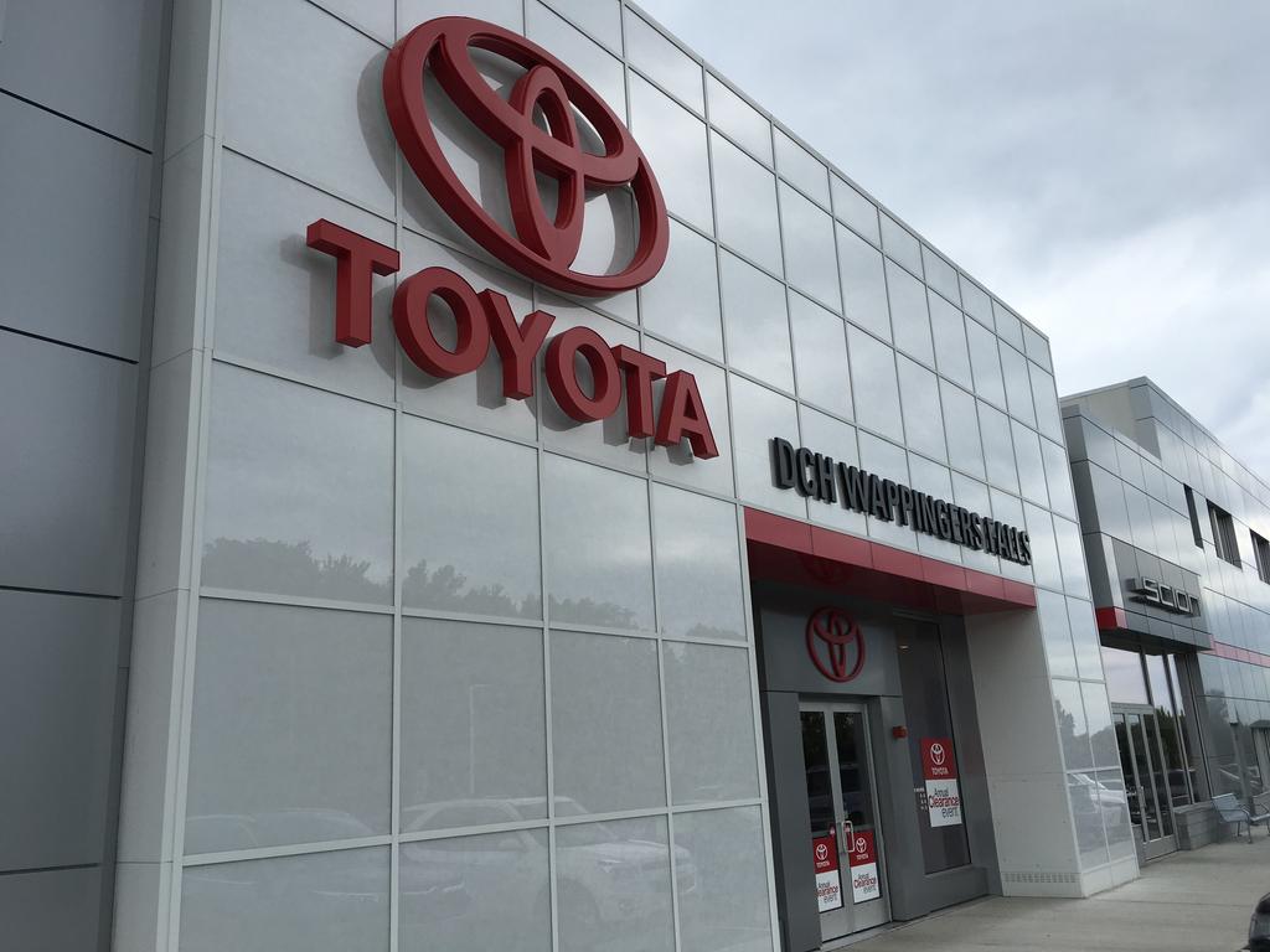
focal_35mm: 29
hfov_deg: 61.7
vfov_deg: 48.2
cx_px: 635
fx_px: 1064
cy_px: 476
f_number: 2.2
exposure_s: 1/732
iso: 25
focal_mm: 4.15
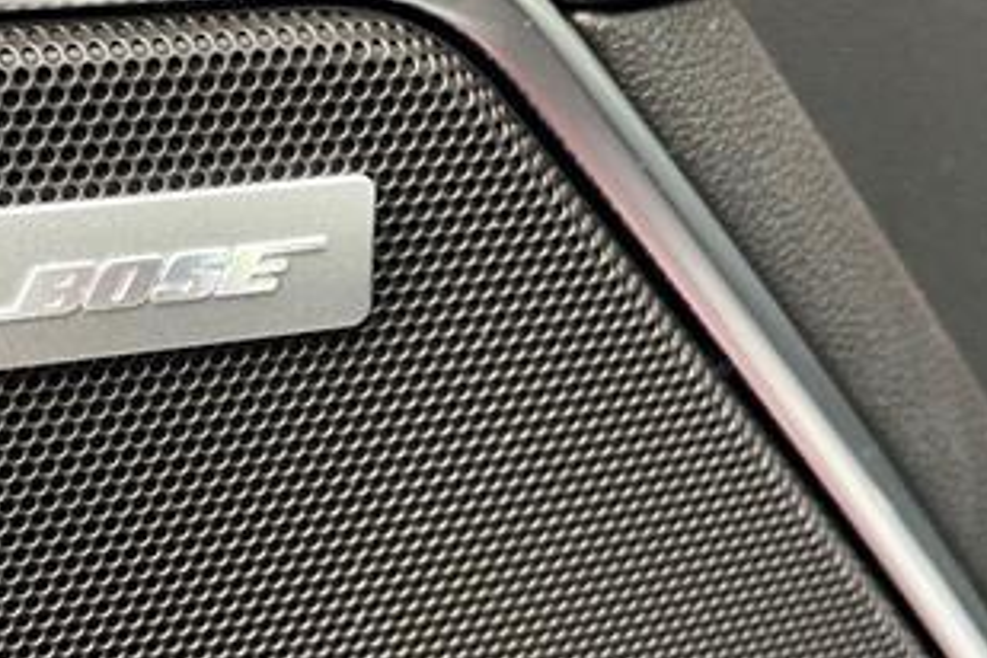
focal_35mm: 56
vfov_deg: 24.2
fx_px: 1535
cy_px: 355
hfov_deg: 33.6
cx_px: 86
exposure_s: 1/60
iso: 400
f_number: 1.6
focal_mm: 4.2
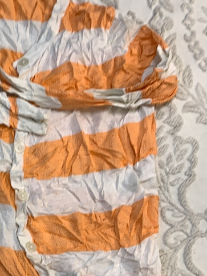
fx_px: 462
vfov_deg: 32.7
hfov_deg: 24.1
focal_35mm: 58
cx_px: 1
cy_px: 199
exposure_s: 1/108
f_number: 1.8
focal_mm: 4.25
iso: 25
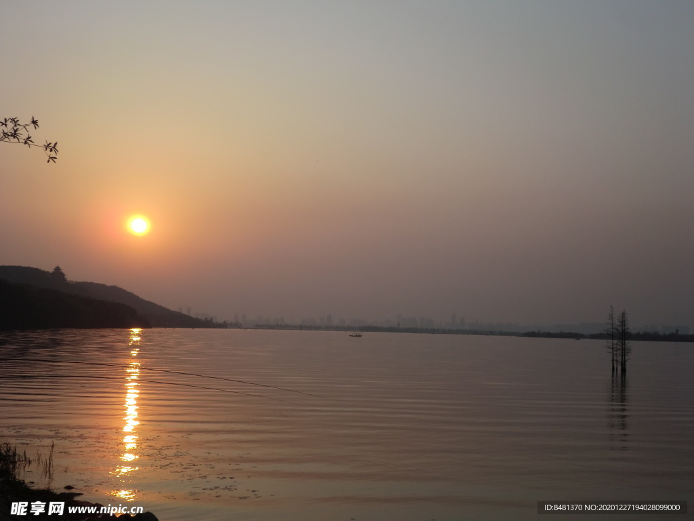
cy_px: 260
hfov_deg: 40.4
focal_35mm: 47
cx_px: 347
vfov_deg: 30.9
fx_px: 942
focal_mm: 8.46
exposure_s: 1/125
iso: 50
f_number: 9.6
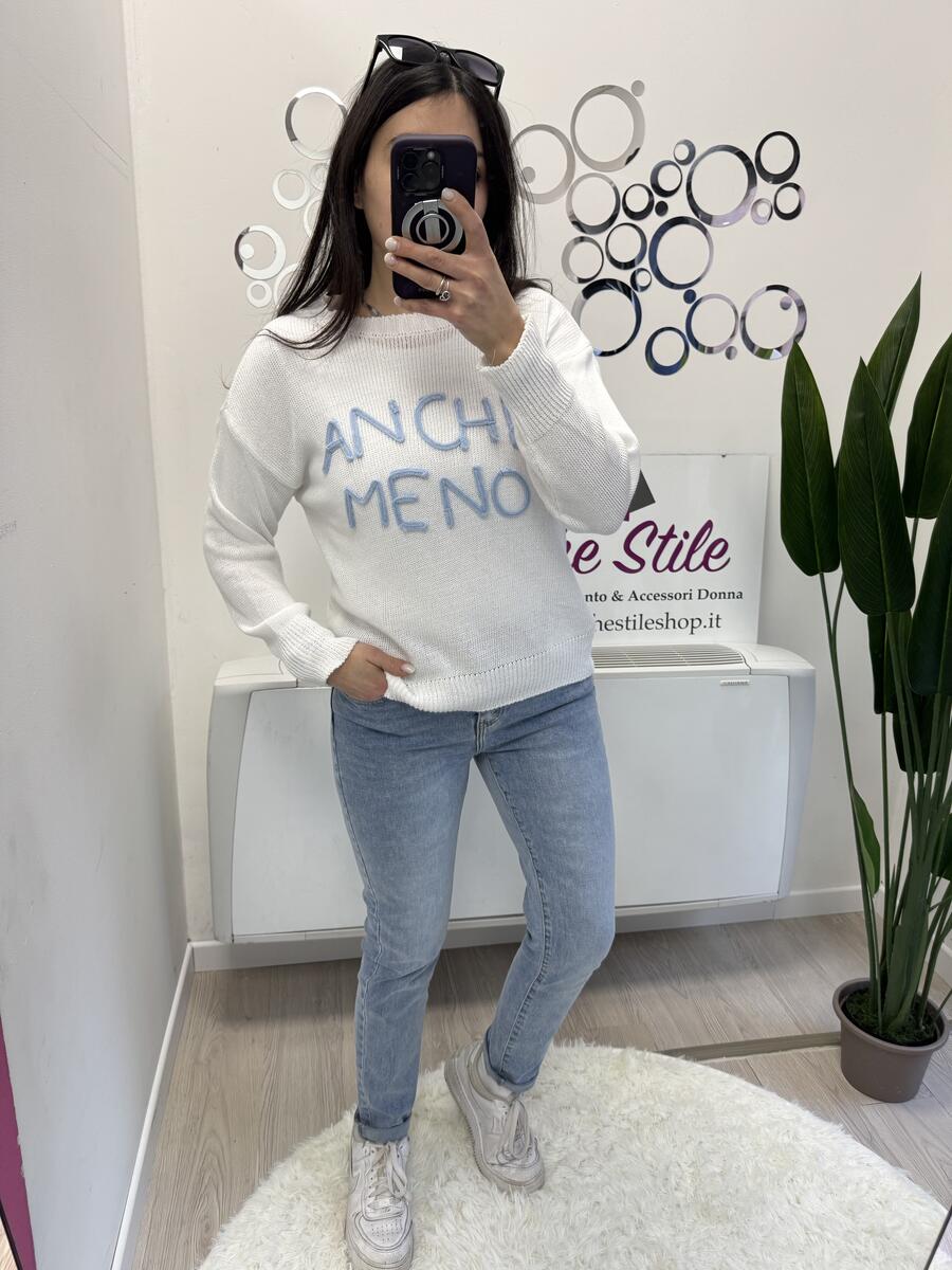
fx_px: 880
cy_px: 635
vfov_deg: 71.6
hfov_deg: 56.8
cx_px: 476
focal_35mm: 24
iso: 125
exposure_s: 1/100
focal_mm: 6.76
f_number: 1.78
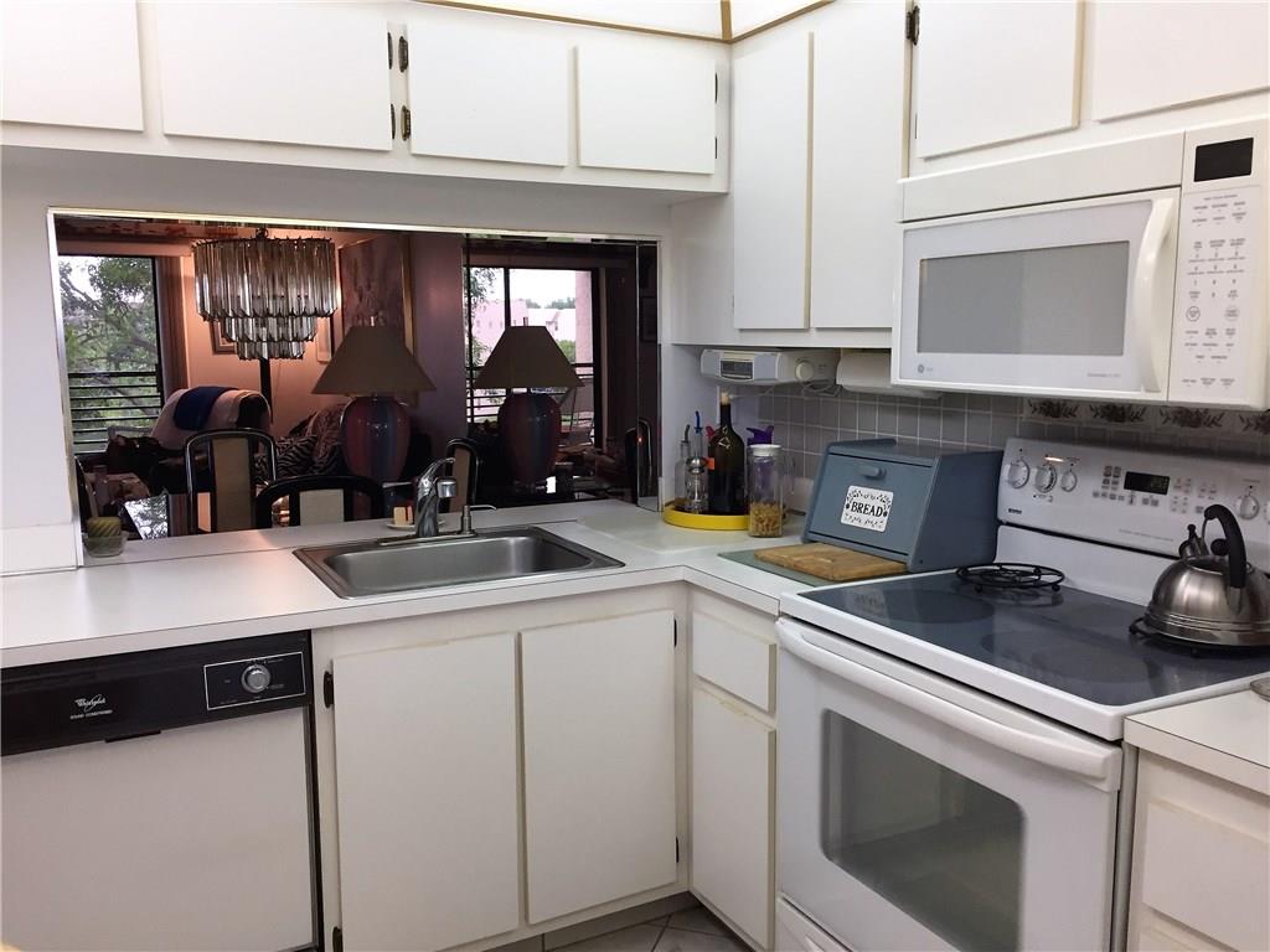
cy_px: 476
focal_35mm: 29
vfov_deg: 48.2
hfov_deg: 61.7
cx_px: 635
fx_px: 1064
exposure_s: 1/30
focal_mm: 4.15
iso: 40
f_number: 2.2
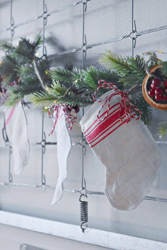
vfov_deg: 27.0
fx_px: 522
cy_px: 125
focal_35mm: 75
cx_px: 84
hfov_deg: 18.2
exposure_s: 1/60
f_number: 5.6
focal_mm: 50
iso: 10000
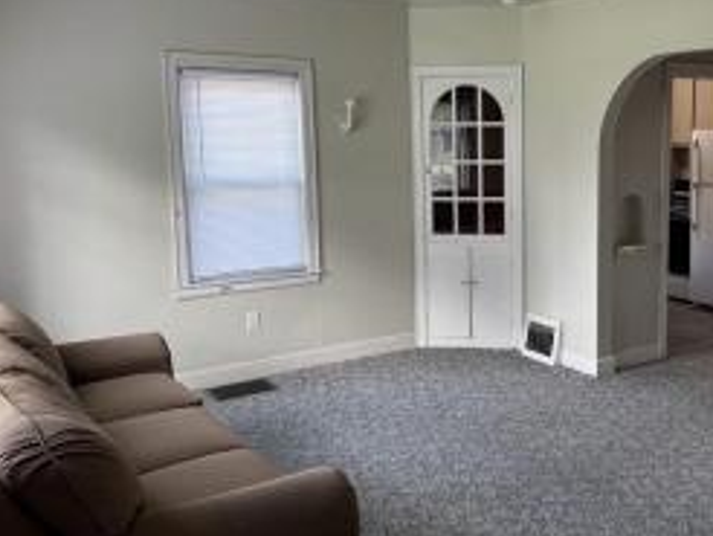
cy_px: 238
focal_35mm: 39
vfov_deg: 36.8
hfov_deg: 46.6
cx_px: 507
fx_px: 804
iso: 125
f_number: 1.78
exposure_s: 1/60
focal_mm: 6.76
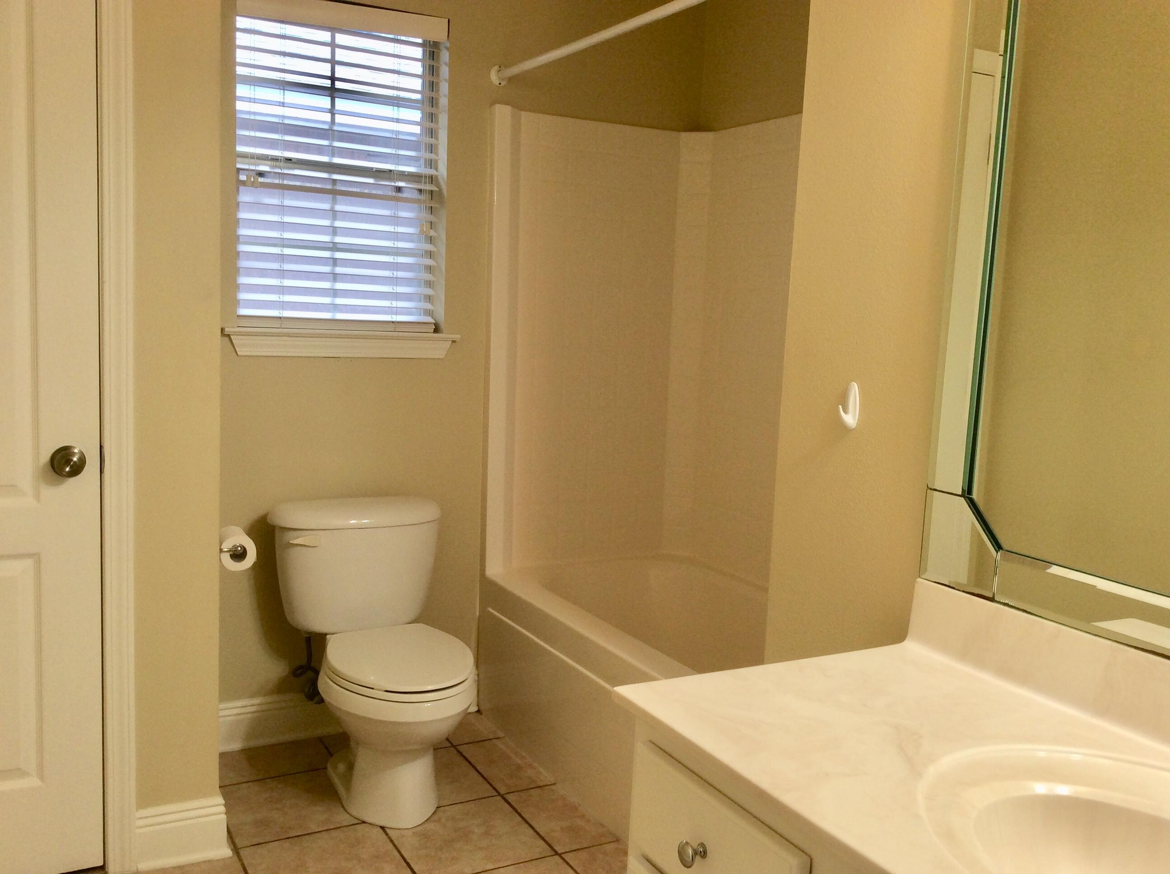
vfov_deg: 44.1
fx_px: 1080
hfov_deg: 56.9
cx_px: 585
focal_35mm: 32
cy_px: 437
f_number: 2.4
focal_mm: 3.3
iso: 40
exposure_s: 1/40
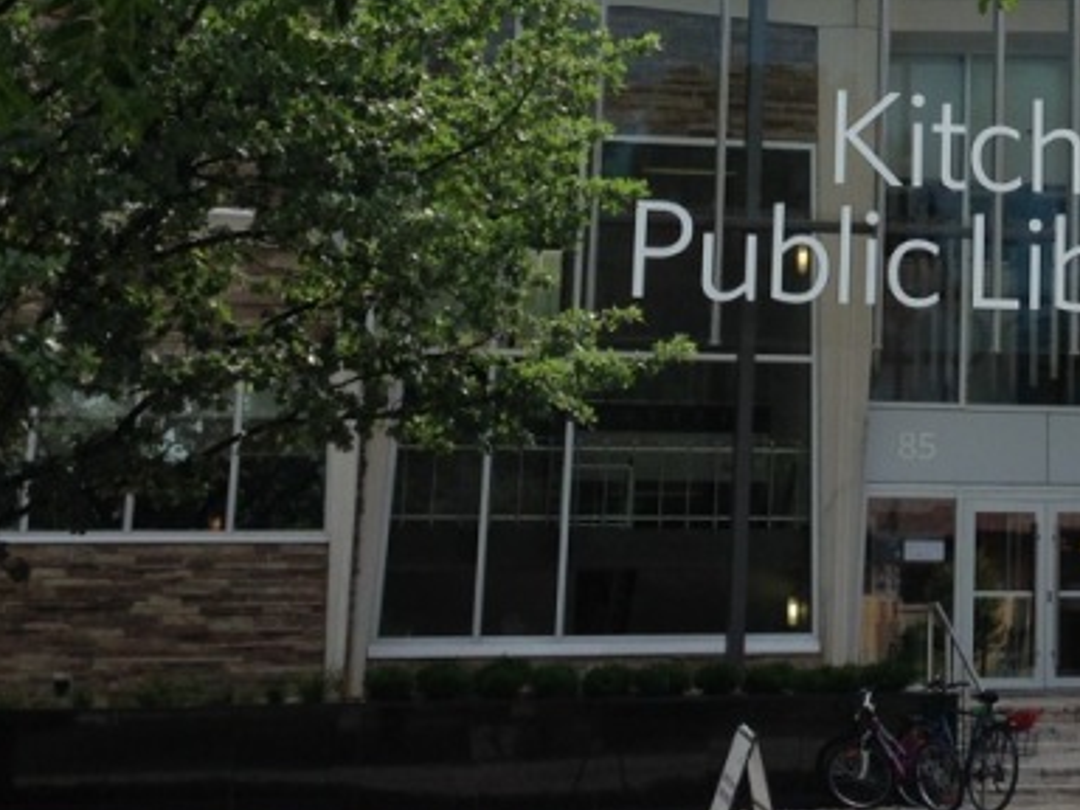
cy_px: 84
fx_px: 2746
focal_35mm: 88
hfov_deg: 21.3
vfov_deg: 16.6
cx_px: 1153
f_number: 2.4
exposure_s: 1/985
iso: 50
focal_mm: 4.12
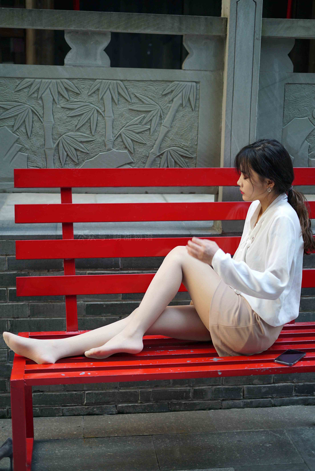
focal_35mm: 50
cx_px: 158
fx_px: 655
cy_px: 236
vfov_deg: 39.6
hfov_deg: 27.0
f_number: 1.8
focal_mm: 50
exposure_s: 1/320
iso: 200
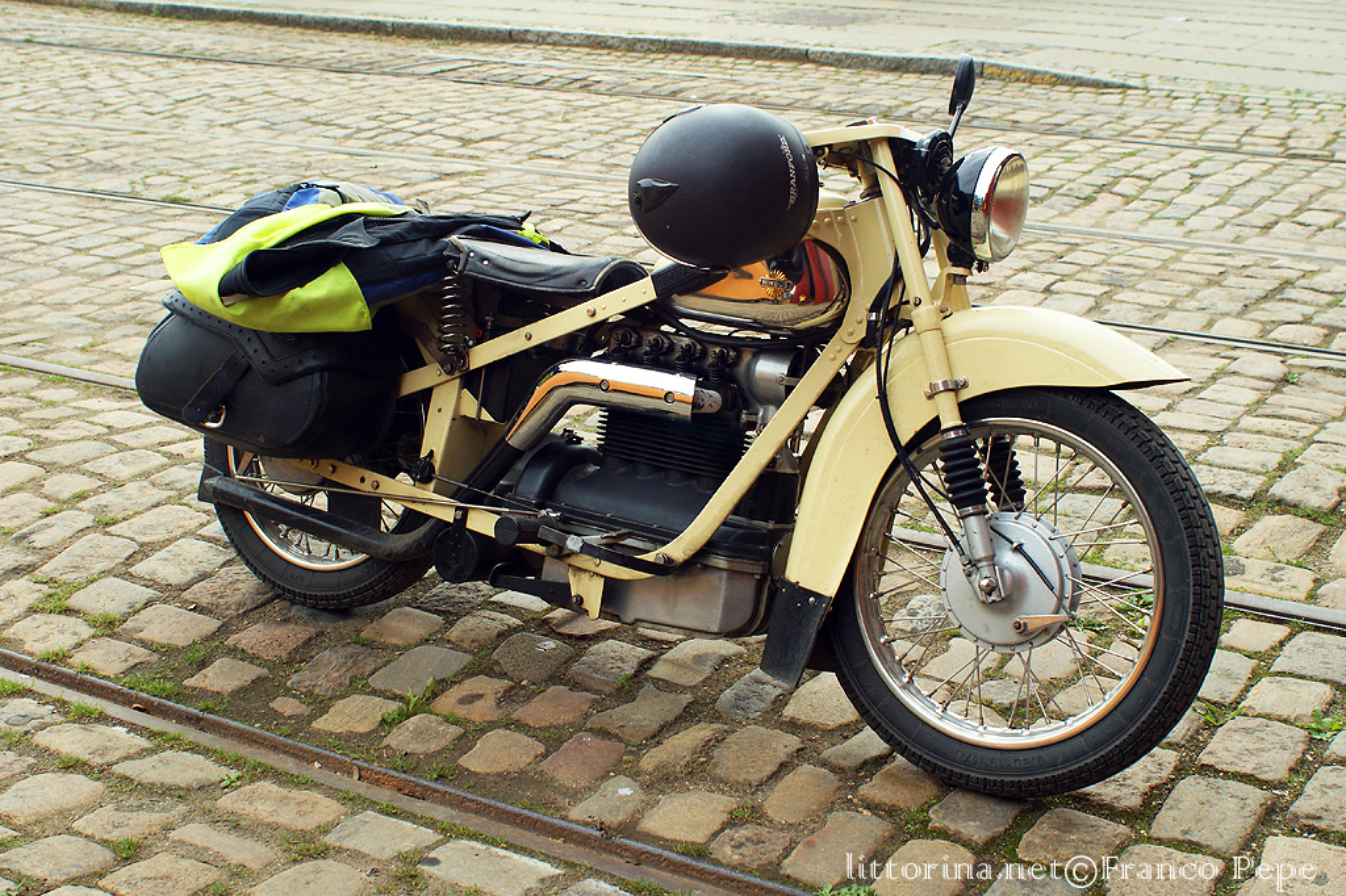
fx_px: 1682
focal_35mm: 45
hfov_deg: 43.6
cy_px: 448
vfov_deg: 29.8
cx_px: 673
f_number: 5.6
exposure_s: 1/250
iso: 200
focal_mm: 30
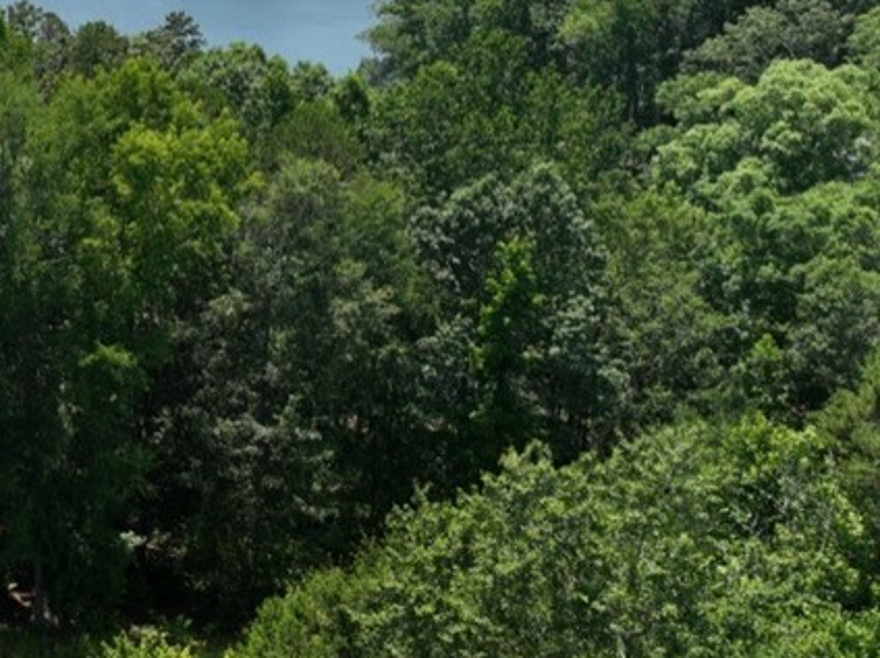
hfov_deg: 30.0
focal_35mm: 58
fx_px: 1473
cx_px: -83
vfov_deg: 24.8
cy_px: 146
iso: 110
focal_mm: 12.29
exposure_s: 1/240
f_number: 2.8
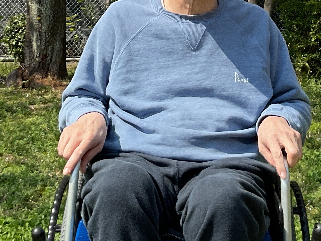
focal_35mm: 91
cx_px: 185
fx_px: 844
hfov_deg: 21.5
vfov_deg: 15.0
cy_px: -127
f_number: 1.8
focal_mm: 3
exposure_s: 1/1168
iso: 16
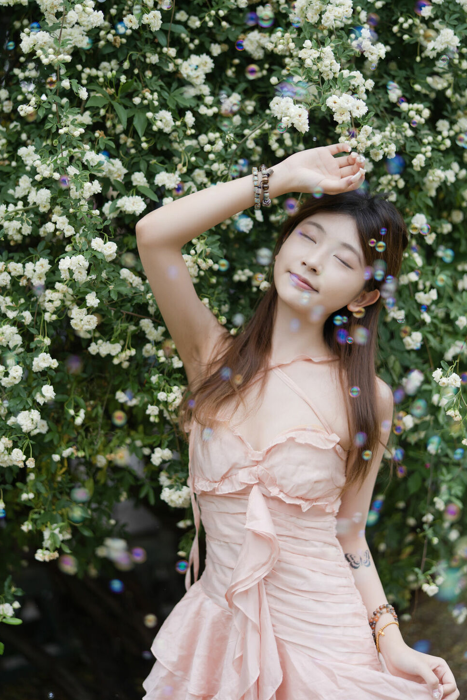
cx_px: 238
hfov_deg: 25.1
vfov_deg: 36.9
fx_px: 1051
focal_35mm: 54
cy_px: 336
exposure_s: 1/1000
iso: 100
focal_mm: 50
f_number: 1.4
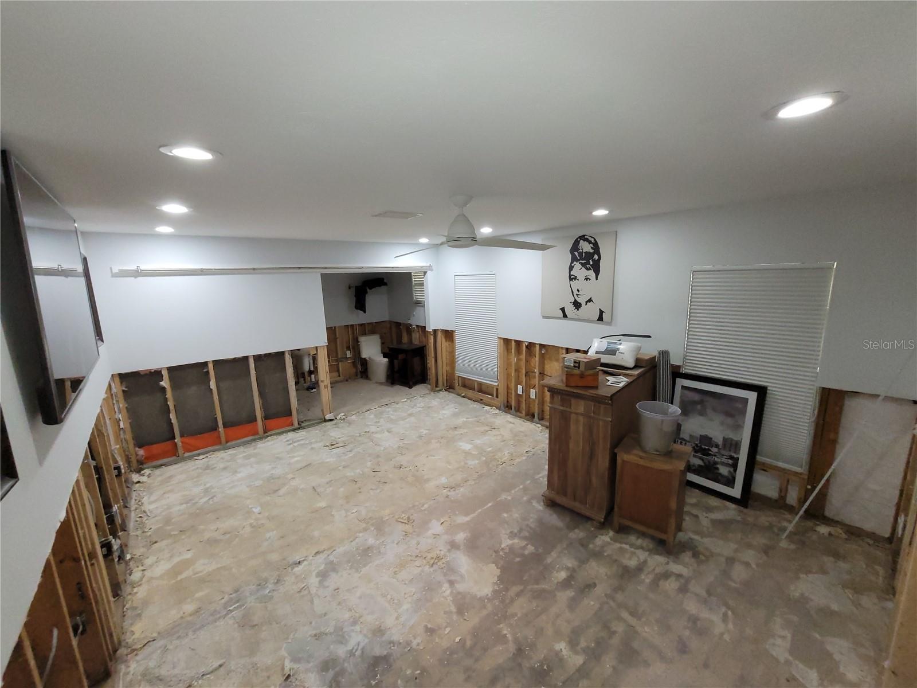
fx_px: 344
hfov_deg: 106.2
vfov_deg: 89.9
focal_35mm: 13
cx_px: 458
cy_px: 344
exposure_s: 1/60
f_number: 2.2
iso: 400
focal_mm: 2.2
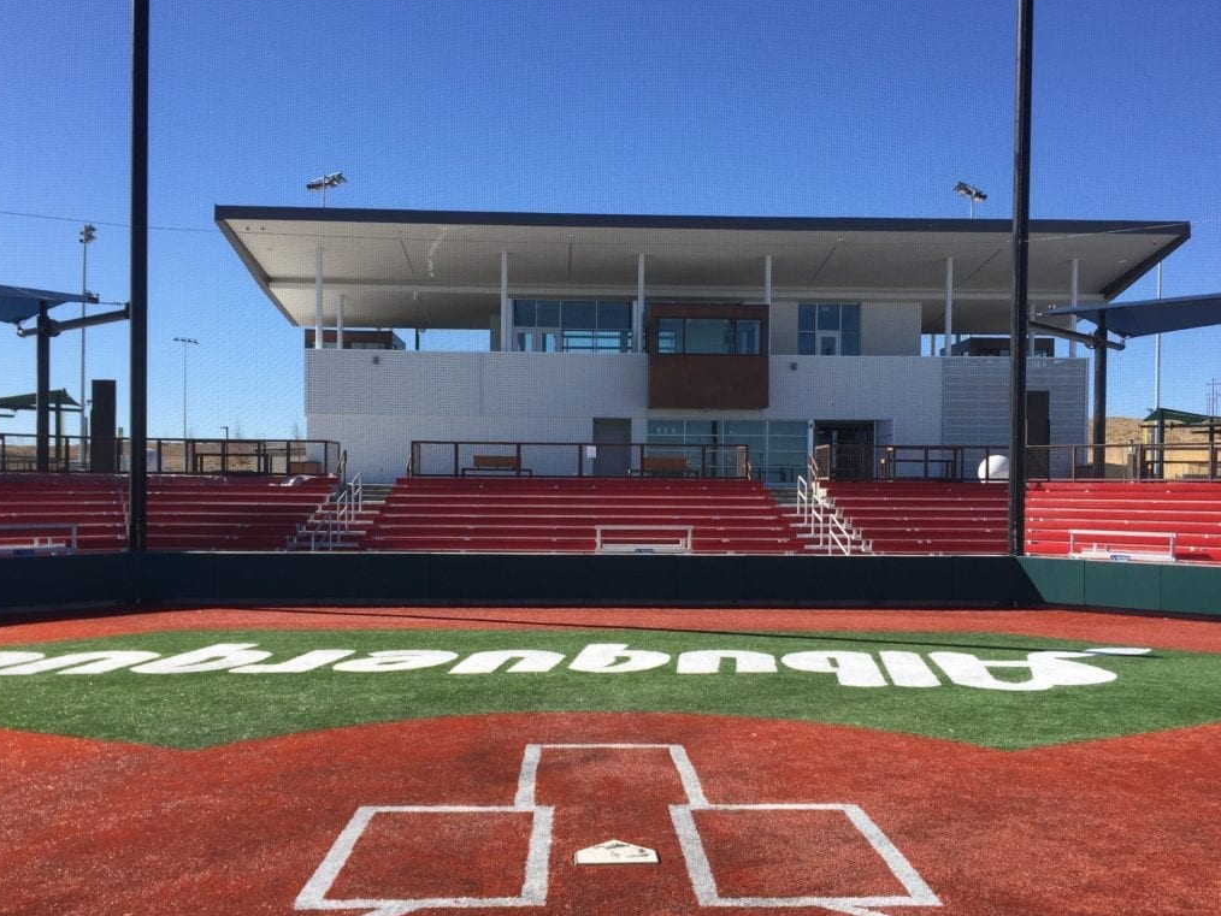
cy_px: 503
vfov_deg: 42.9
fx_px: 1164
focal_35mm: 33
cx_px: 625
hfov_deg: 55.3
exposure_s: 1/1721
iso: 32
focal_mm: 4.15
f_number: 2.2
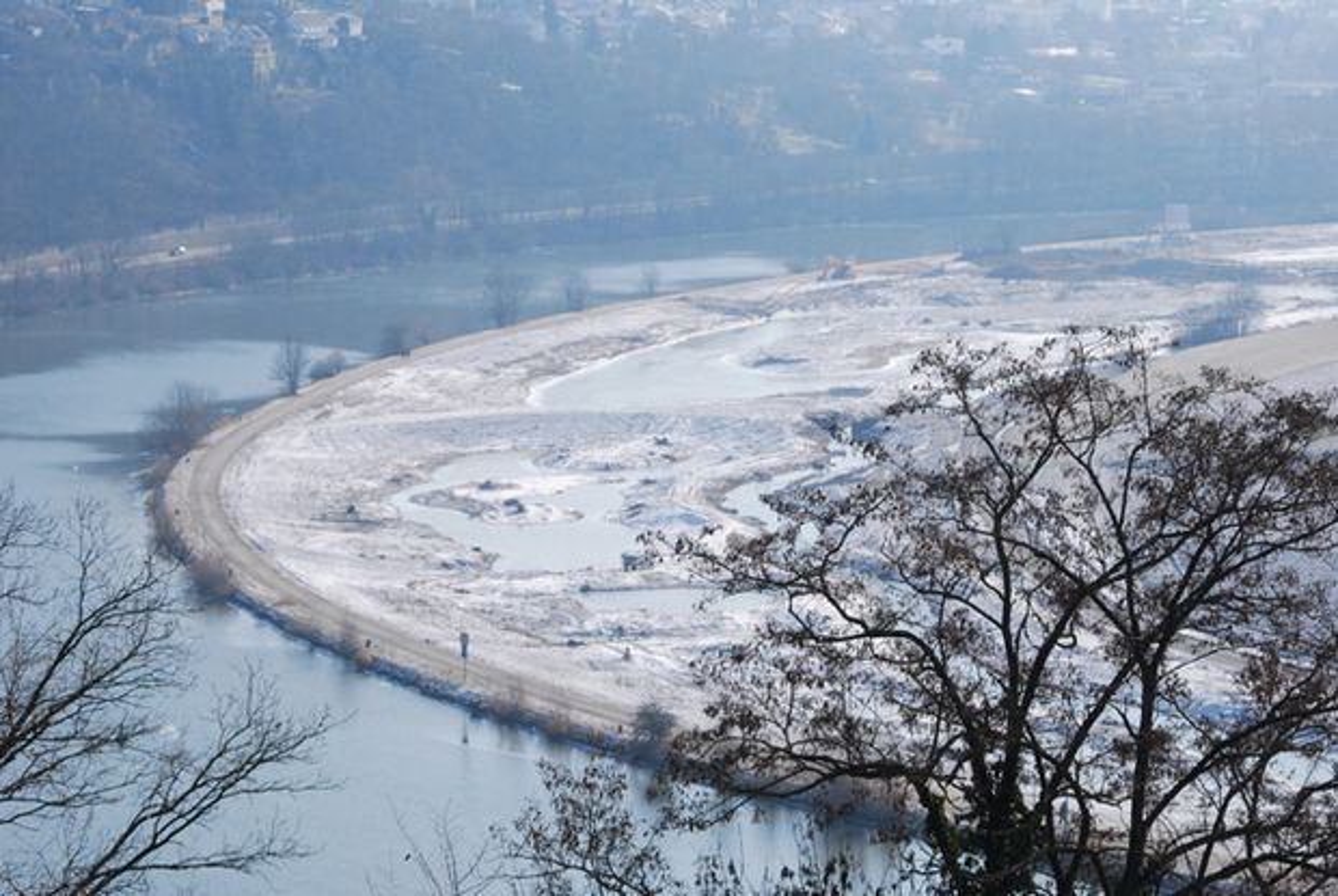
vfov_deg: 11.2
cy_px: 448
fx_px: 4577
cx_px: 669
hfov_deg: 16.6
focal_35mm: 123
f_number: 9
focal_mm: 82
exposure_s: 1/1250
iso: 800
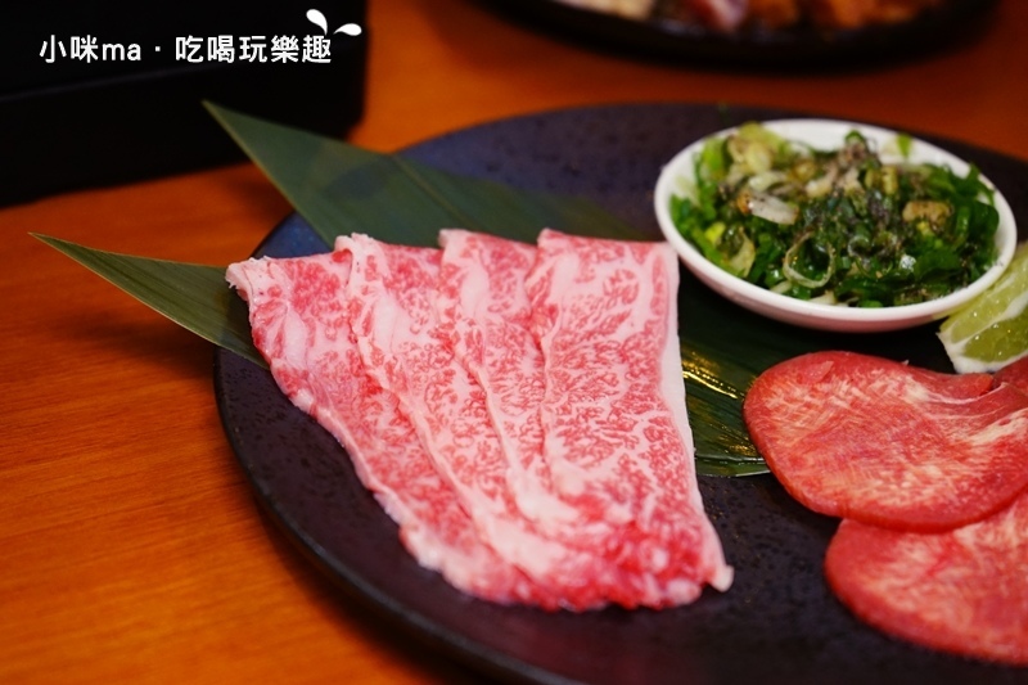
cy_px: 342
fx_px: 1570
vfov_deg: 24.6
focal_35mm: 55
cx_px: 514
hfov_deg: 36.3
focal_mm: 55
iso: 1600
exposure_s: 1/60
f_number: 5
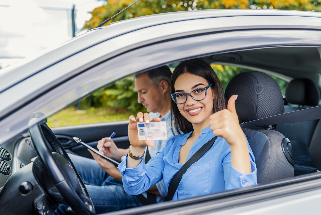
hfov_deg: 54.4
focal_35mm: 35
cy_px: 108
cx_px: 160
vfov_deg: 37.9
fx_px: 312
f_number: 2.8
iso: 320
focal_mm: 35
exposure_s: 1/640
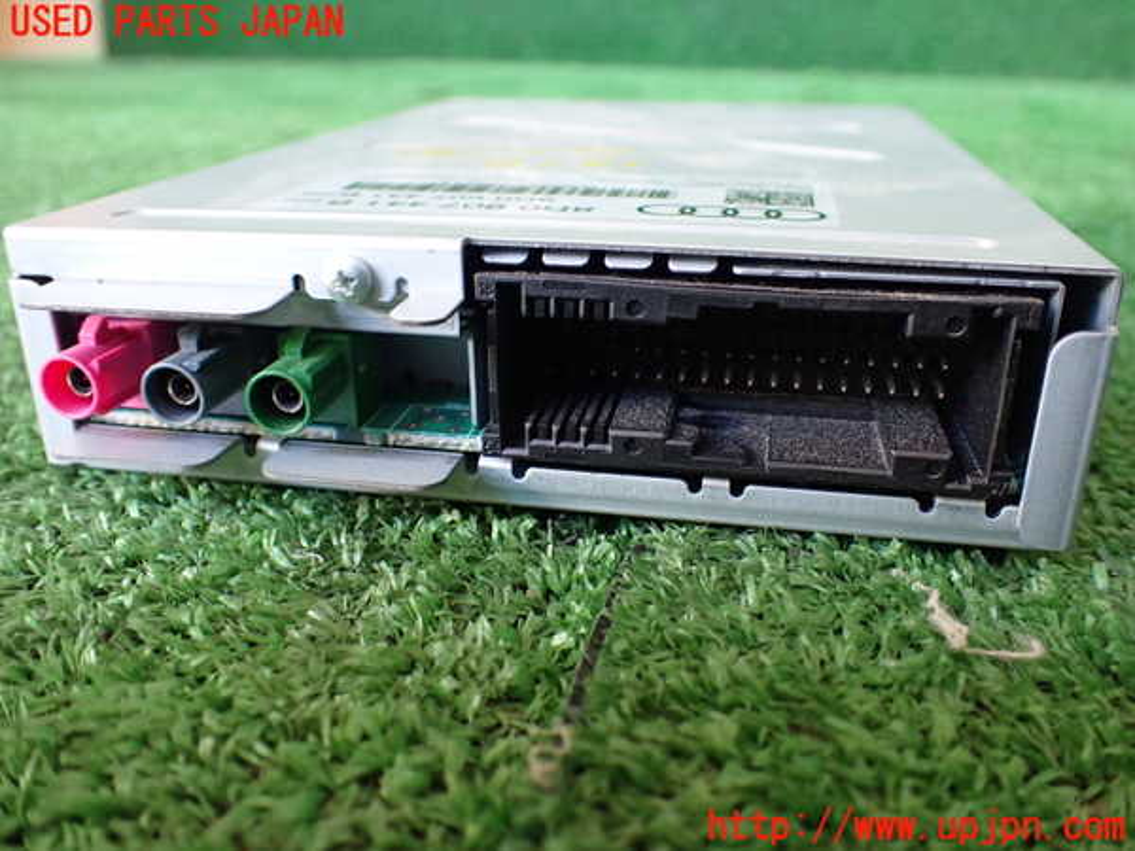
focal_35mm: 30
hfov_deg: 60.0
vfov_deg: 46.8
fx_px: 984
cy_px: 426
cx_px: 568
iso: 640
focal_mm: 5.4
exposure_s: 1/125
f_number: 2.3
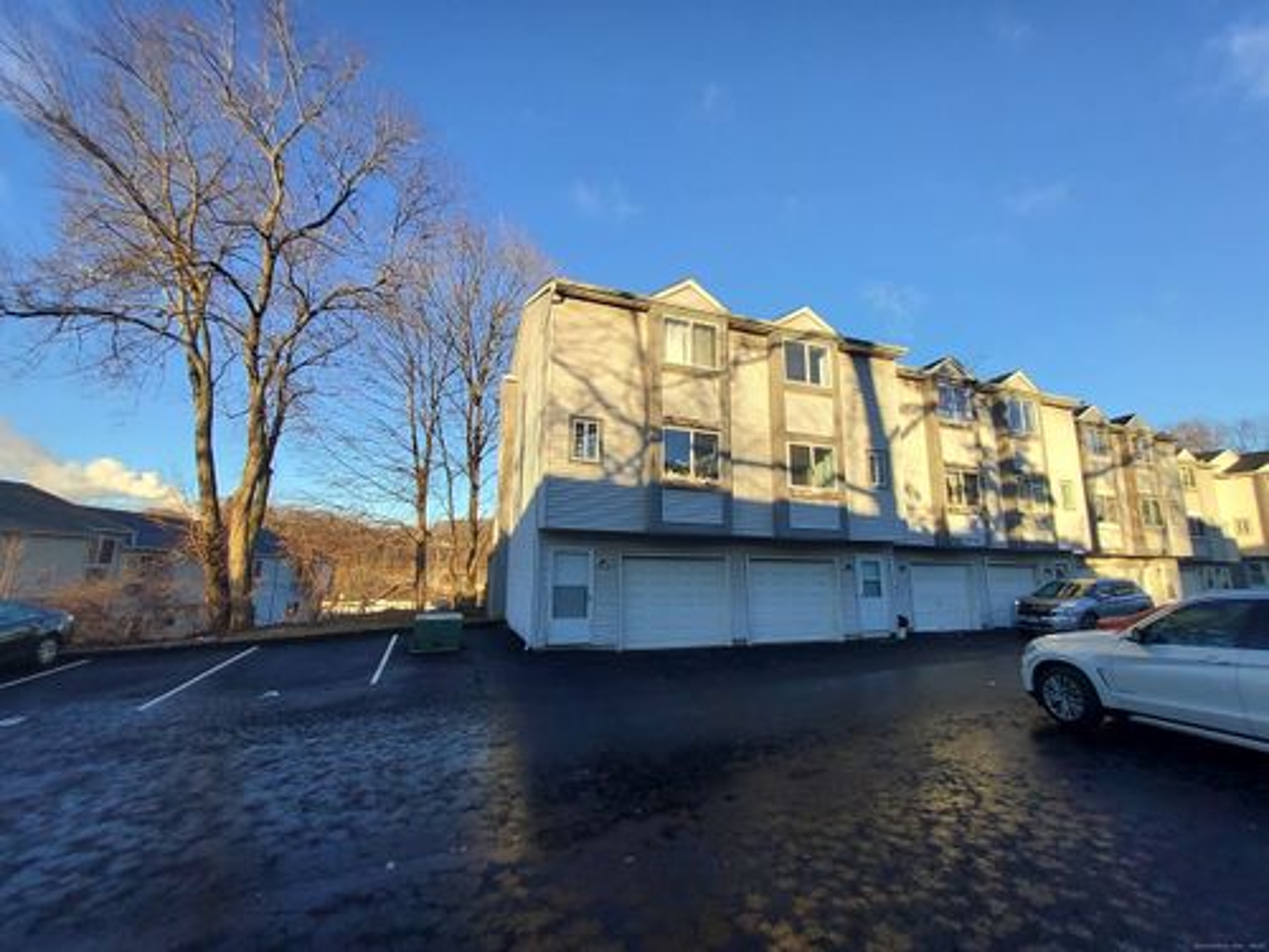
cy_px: 476
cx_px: 634
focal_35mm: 13
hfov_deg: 106.2
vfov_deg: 89.9
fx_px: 477
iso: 50
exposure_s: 1/574
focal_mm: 1.13
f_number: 2.2
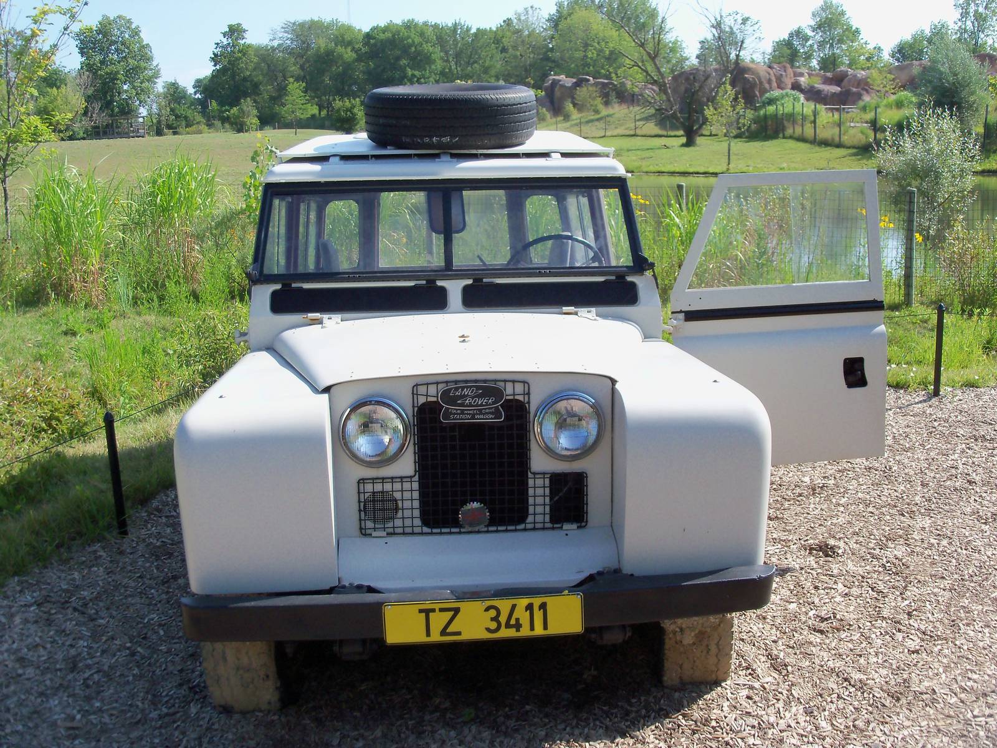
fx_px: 1008
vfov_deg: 40.7
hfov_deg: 52.6
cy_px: 374
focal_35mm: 35
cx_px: 498
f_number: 3
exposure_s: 1/500
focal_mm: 6.3
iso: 80
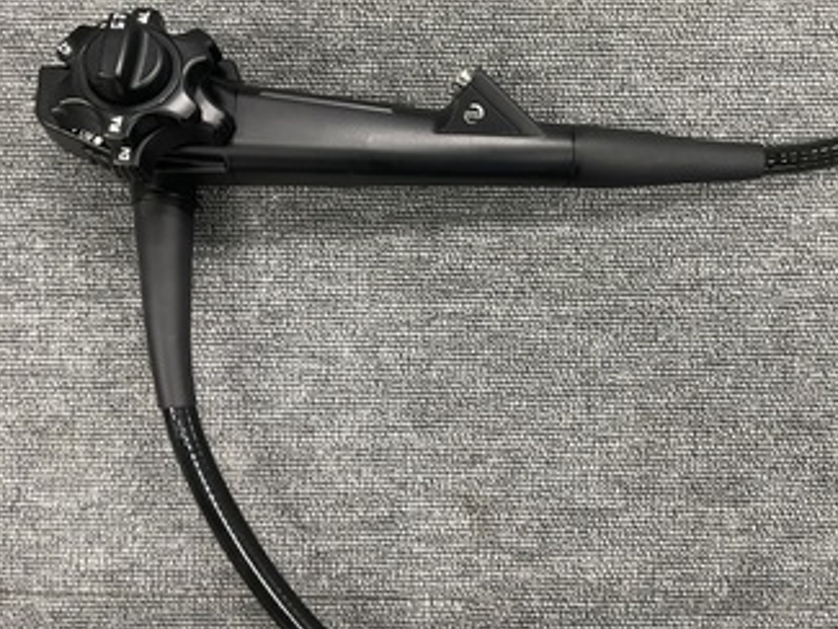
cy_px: 263
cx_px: 498
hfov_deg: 56.4
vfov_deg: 44.0
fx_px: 775
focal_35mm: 32
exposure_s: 1/60
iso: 200
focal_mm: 4.2
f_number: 1.6
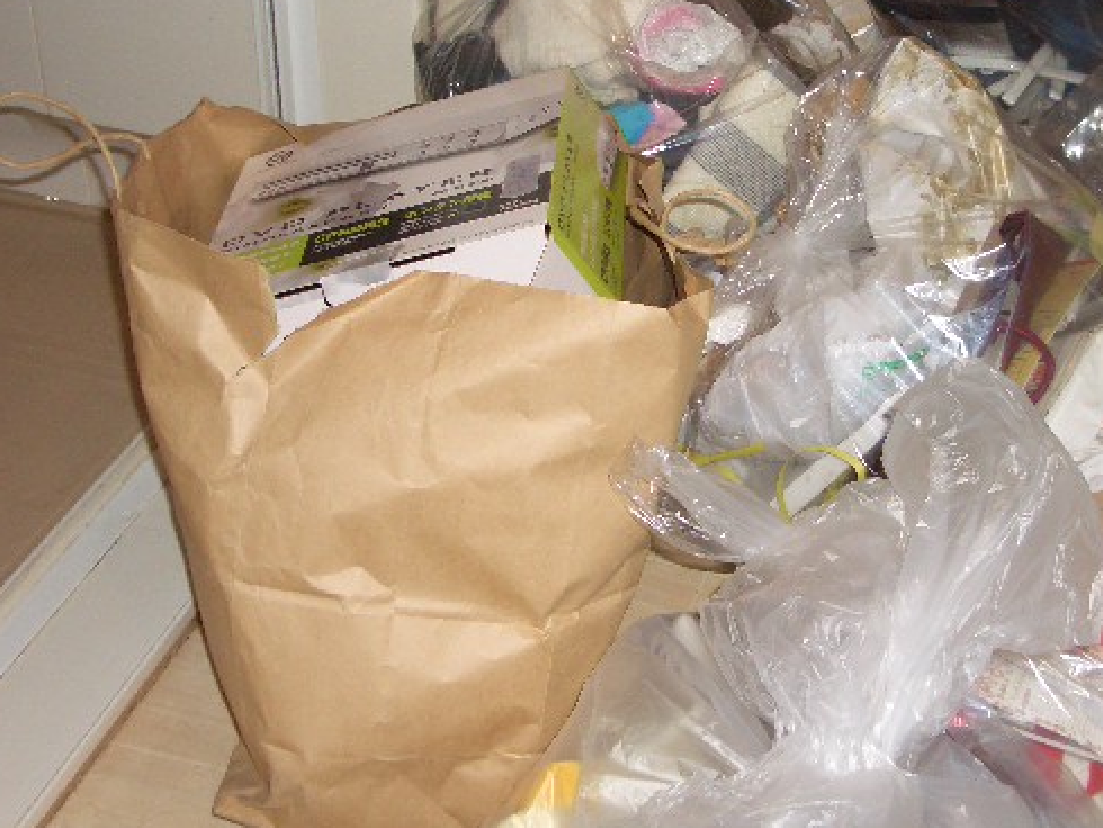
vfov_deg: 22.9
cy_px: 367
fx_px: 2040
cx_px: 678
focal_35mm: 64
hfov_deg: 30.1
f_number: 3.1
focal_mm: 8.2
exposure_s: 1/60
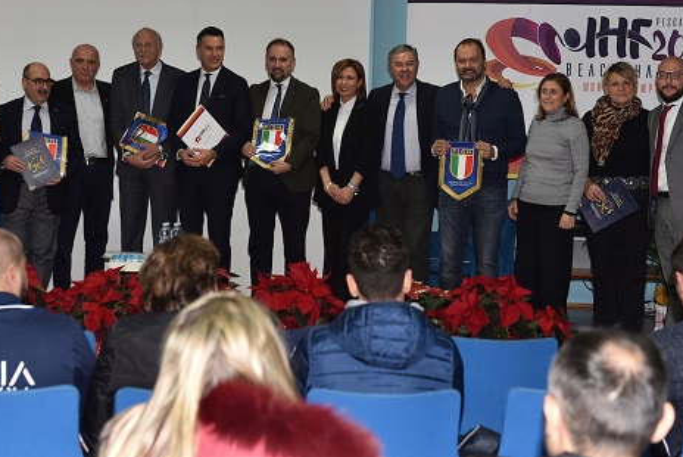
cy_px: 139
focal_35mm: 63
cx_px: 280
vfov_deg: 21.5
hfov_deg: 31.8
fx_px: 1196
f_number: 4.5
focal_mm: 45
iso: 640
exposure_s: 1/160
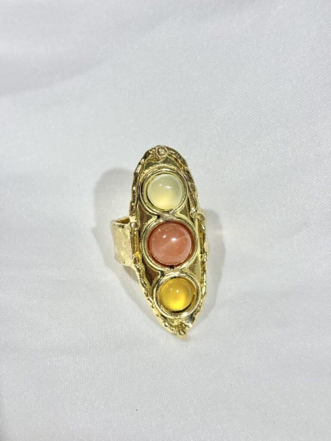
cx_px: 166
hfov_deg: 28.0
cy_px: 220
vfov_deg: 36.8
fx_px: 663
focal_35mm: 52
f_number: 1.6
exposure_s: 1/206
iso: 32
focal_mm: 5.96
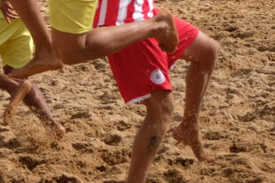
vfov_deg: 5.1
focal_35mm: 270
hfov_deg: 7.6
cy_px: -53
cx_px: 42
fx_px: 2061
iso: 100
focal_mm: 54.5
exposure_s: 1/1000
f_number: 4
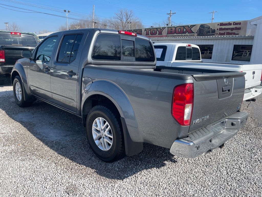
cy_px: 98
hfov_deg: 67.3
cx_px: 131
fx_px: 197
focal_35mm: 26
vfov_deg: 53.1
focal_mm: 5.1
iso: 32
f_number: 1.6
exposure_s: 1/2012
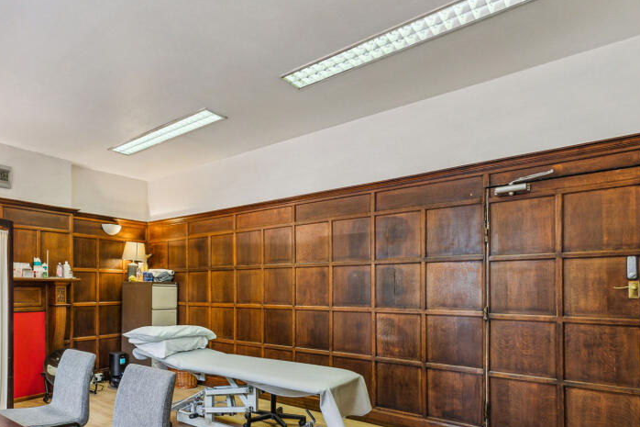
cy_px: 296
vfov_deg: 55.6
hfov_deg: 75.3
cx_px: 197
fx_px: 391
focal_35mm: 22
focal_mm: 10
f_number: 2.8
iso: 200
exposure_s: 1/40
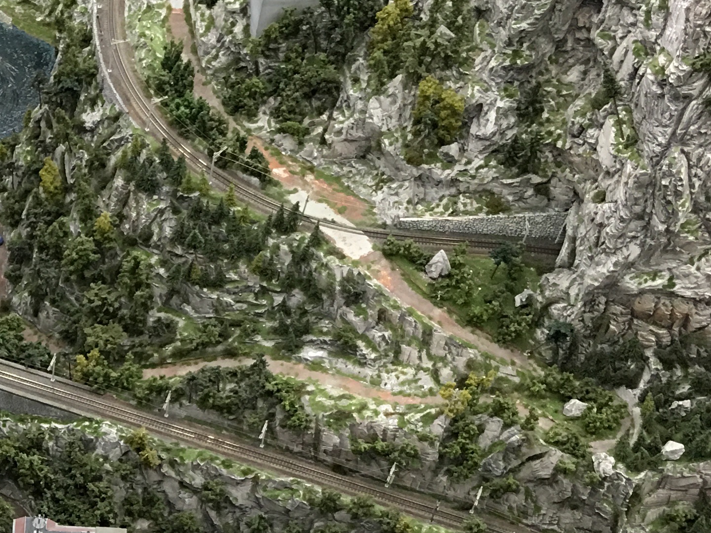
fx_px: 1664
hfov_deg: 22.4
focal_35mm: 81
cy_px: 609
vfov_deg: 17.5
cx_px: -118
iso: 64
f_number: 2.2
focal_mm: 4.15
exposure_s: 1/17
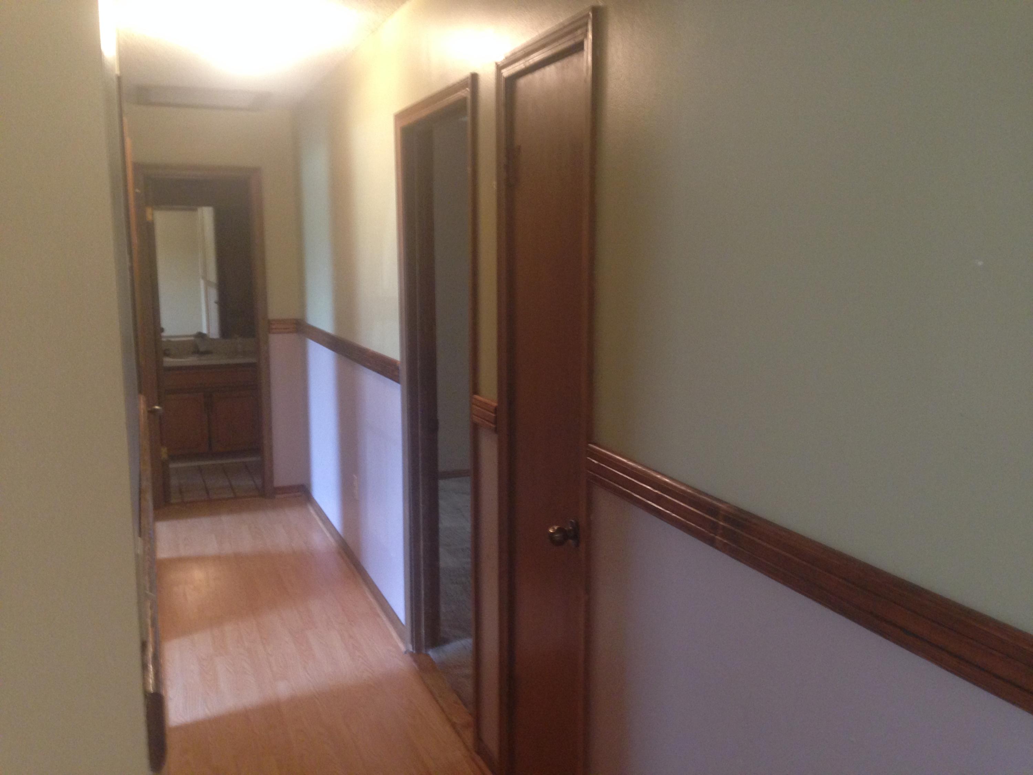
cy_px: 388
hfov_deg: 55.4
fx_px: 985
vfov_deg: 42.9
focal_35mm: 33
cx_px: 516
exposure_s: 1/20
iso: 200
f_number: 2.4
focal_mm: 4.12
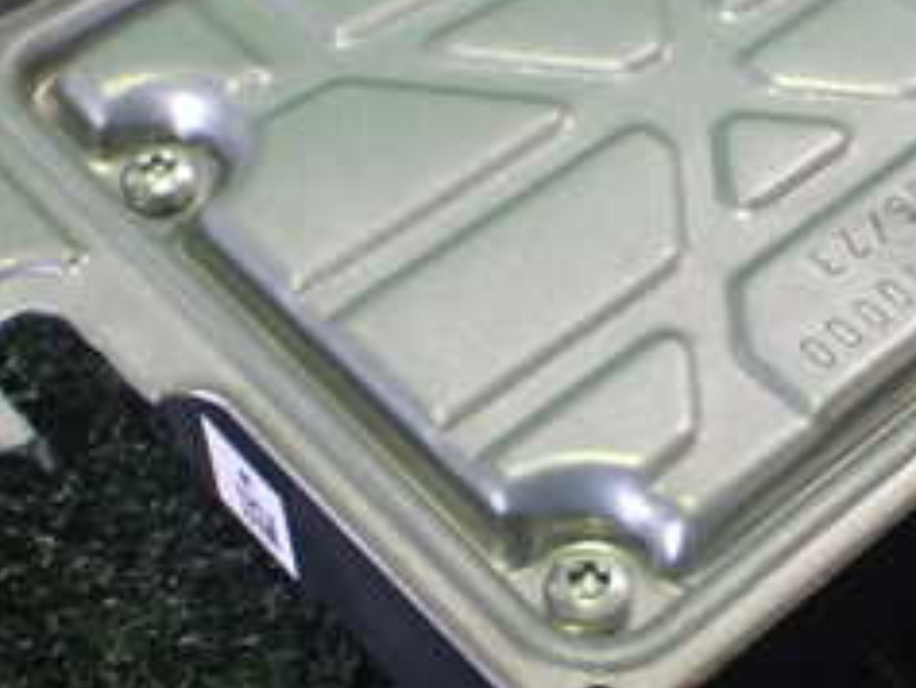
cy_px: 201
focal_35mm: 76
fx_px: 2012
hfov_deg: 25.5
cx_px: 599
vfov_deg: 19.3
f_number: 2.3
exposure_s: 1/125
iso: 800
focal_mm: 5.4
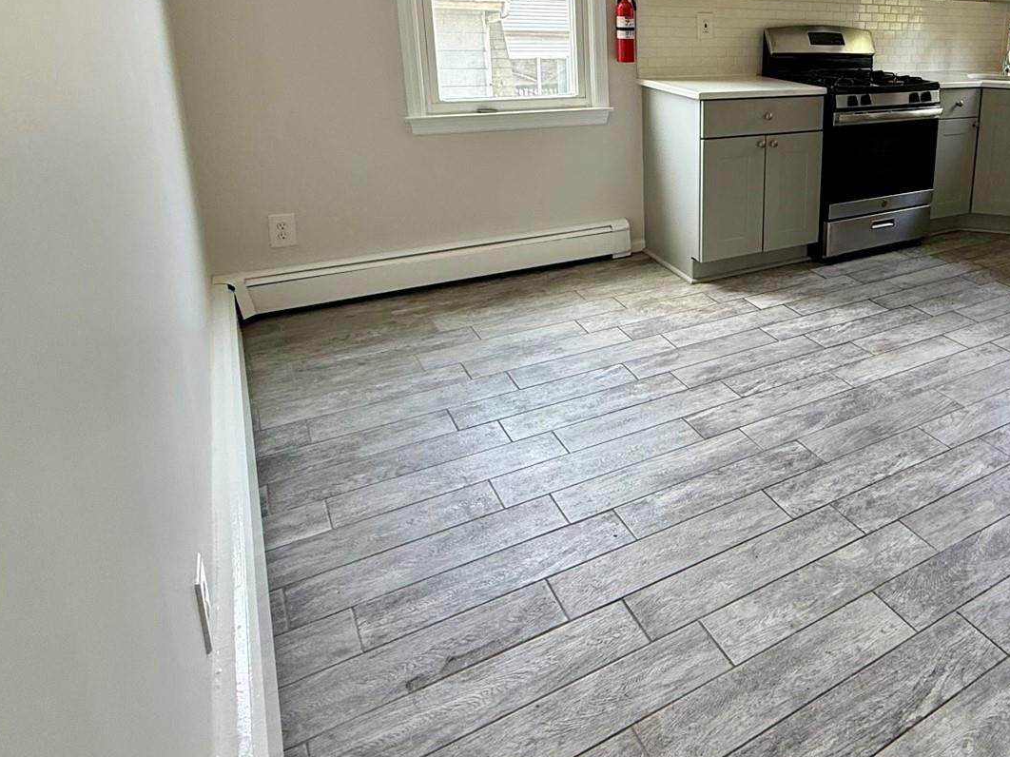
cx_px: 824
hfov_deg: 59.6
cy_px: 202
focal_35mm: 27
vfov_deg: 49.5
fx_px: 788
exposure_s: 1/99
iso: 200
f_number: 2.2
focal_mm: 2.22
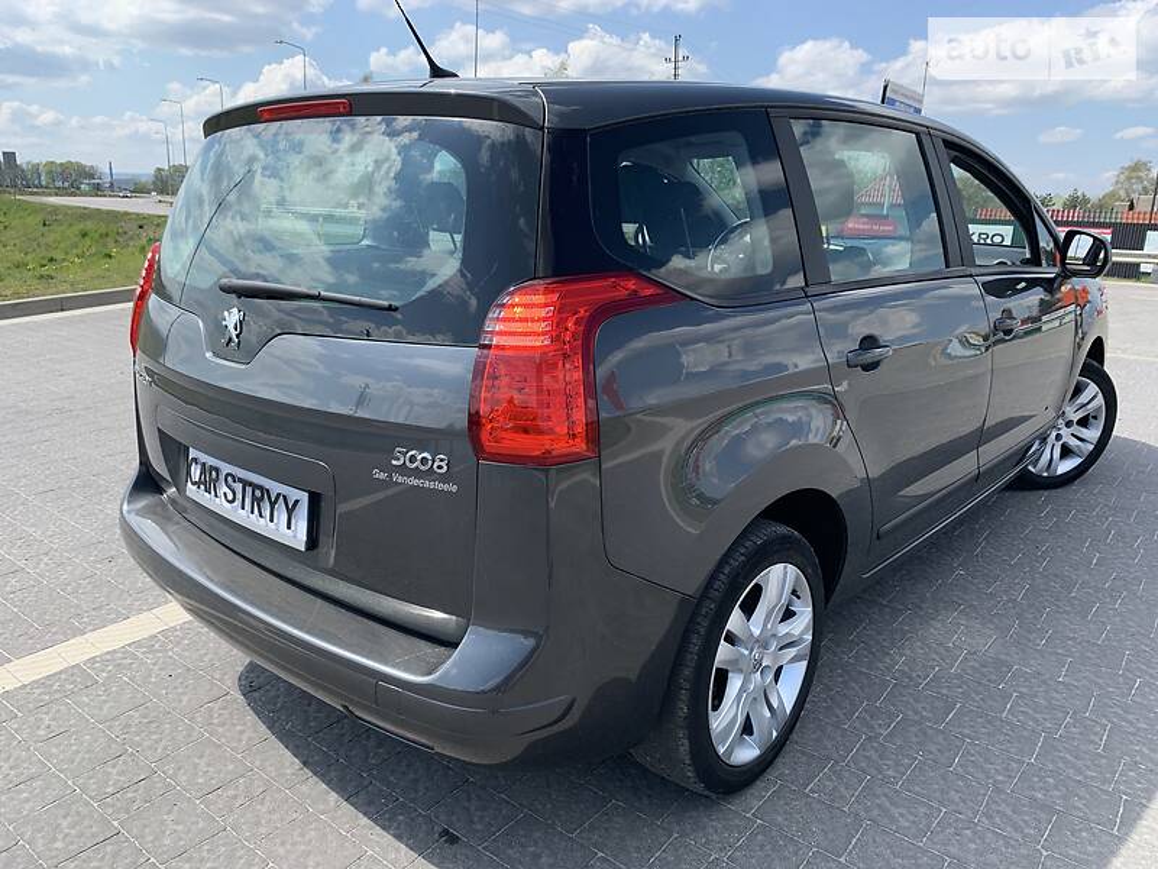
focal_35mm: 26
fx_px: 870
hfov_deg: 67.3
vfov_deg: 53.1
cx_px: 579
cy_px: 434
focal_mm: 4.2
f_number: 1.8
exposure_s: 1/1076
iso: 25
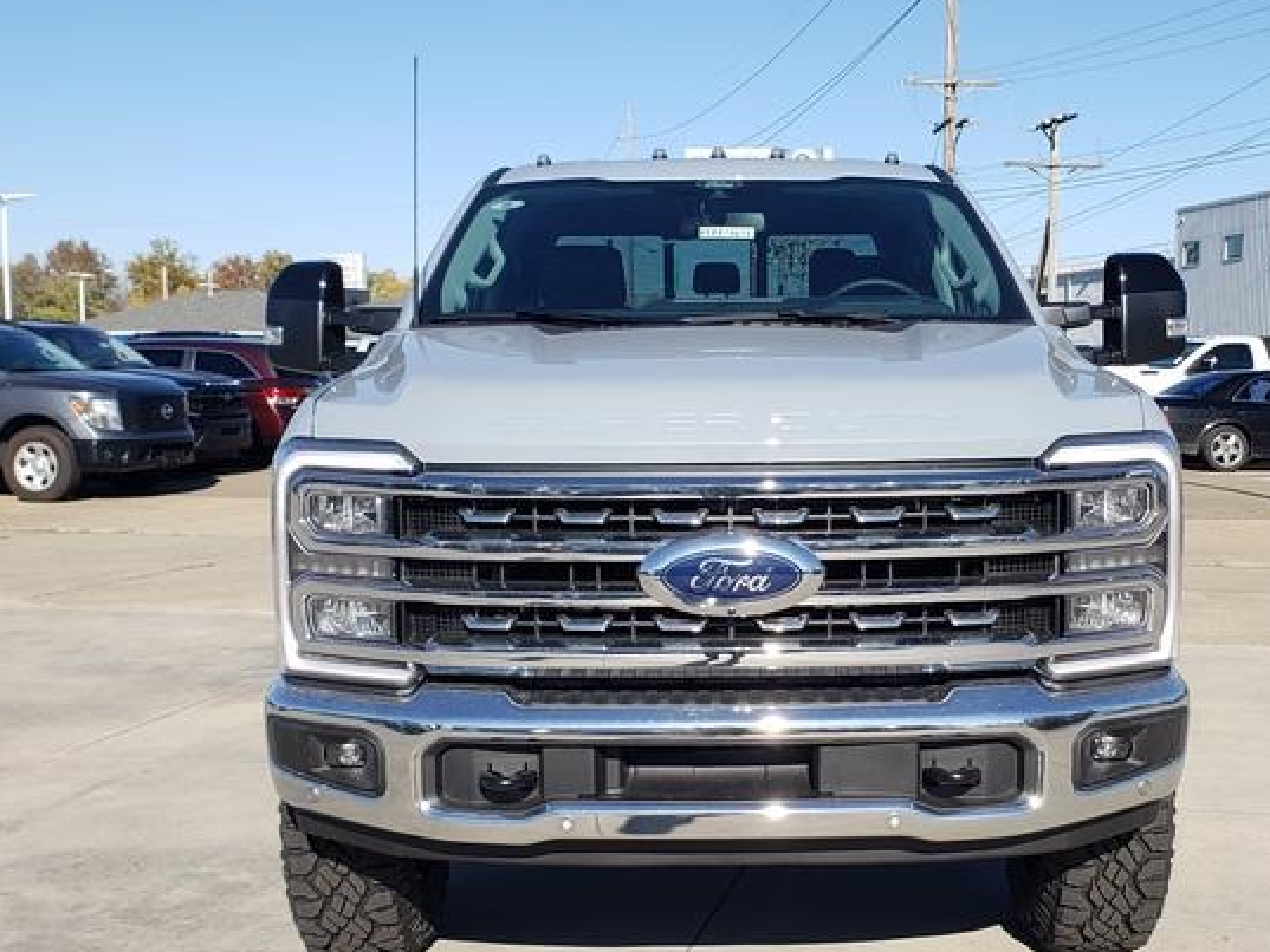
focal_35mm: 31
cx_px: 695
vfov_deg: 45.3
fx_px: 1138
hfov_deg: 58.2
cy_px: 553
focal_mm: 4.3
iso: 50
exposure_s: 1/1238
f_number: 2.4
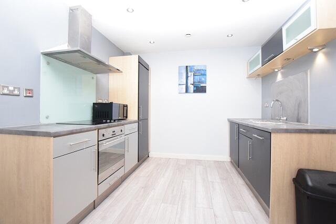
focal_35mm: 15
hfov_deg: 100.4
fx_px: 140
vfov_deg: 77.3
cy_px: 112
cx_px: 168
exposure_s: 1/60
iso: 1600
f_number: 6.3
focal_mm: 10
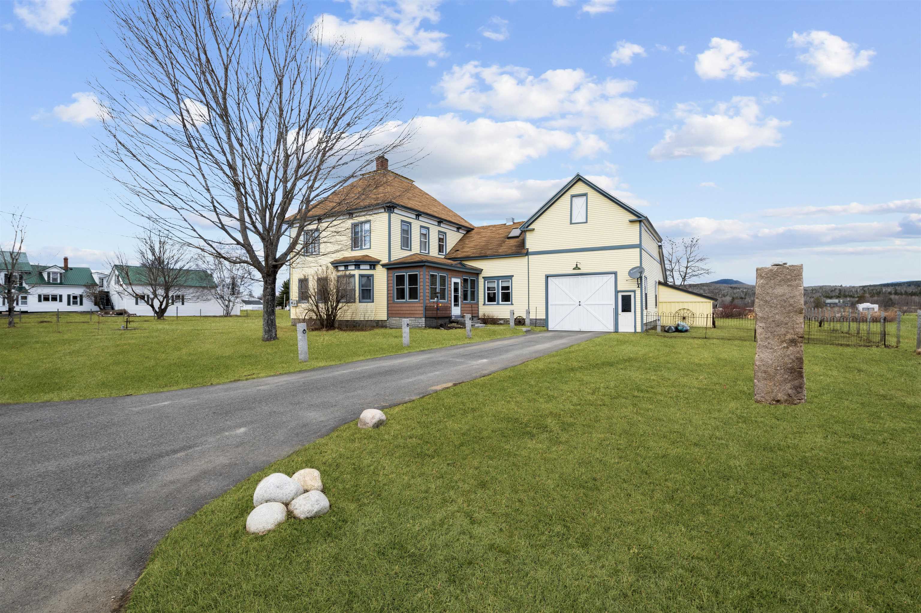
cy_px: 306
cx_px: 460
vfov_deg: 77.2
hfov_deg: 100.4
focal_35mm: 15
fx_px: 383
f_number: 11
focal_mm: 10
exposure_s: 1/50
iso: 100
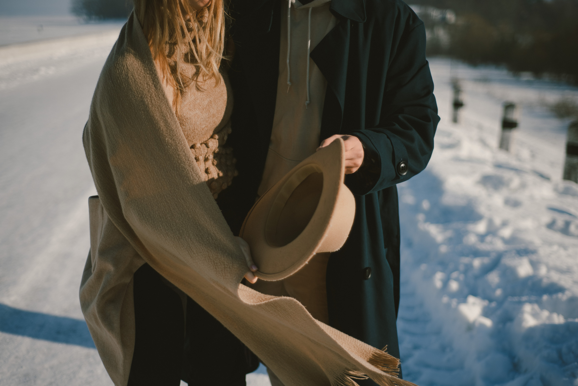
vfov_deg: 27.0
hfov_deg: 39.6
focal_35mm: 50
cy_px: 193
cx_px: 289
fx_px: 803
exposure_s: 1/4000
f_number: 1.8
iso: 100
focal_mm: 50
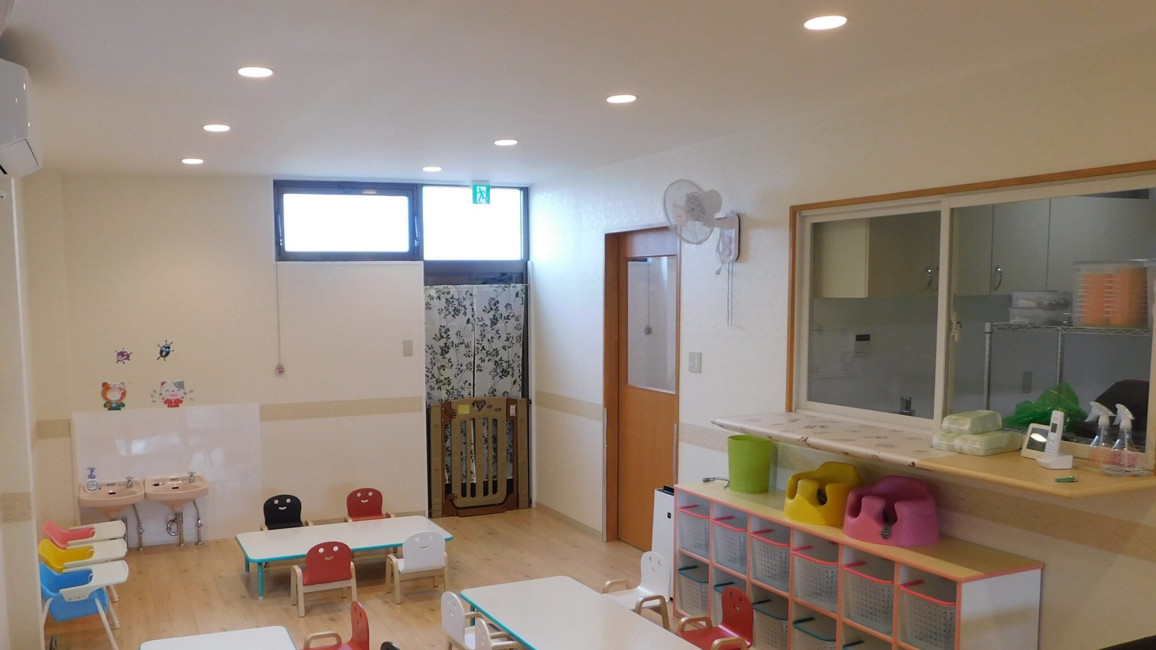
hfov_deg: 62.2
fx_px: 950
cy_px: 390
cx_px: 480
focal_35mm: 31
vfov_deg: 37.6
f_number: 3
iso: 125
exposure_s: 1/80
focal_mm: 4
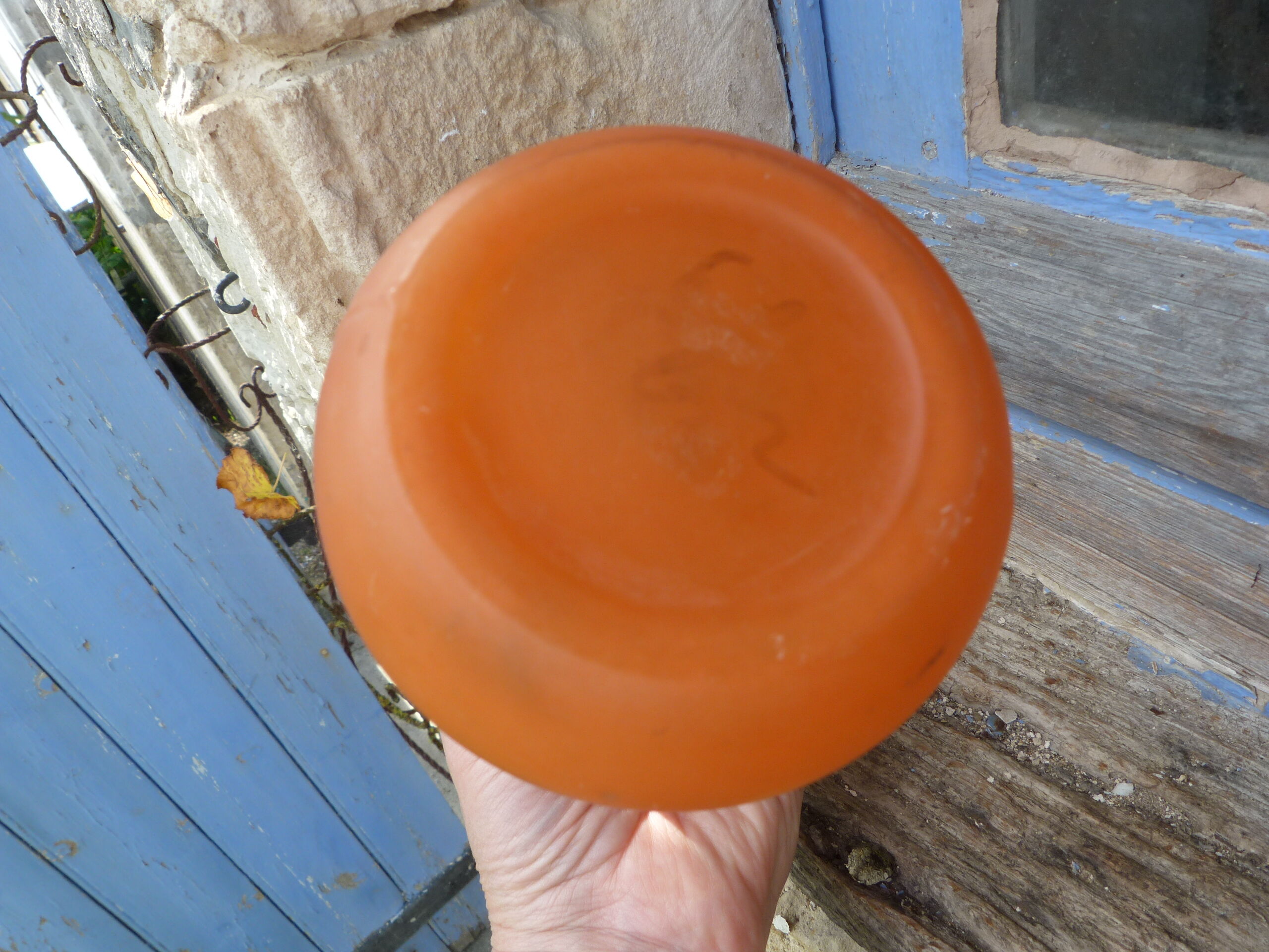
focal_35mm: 25
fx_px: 916
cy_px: 476
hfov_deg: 69.4
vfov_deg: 54.9
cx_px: 634
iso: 80
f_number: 4
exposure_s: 1/100
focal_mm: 4.5
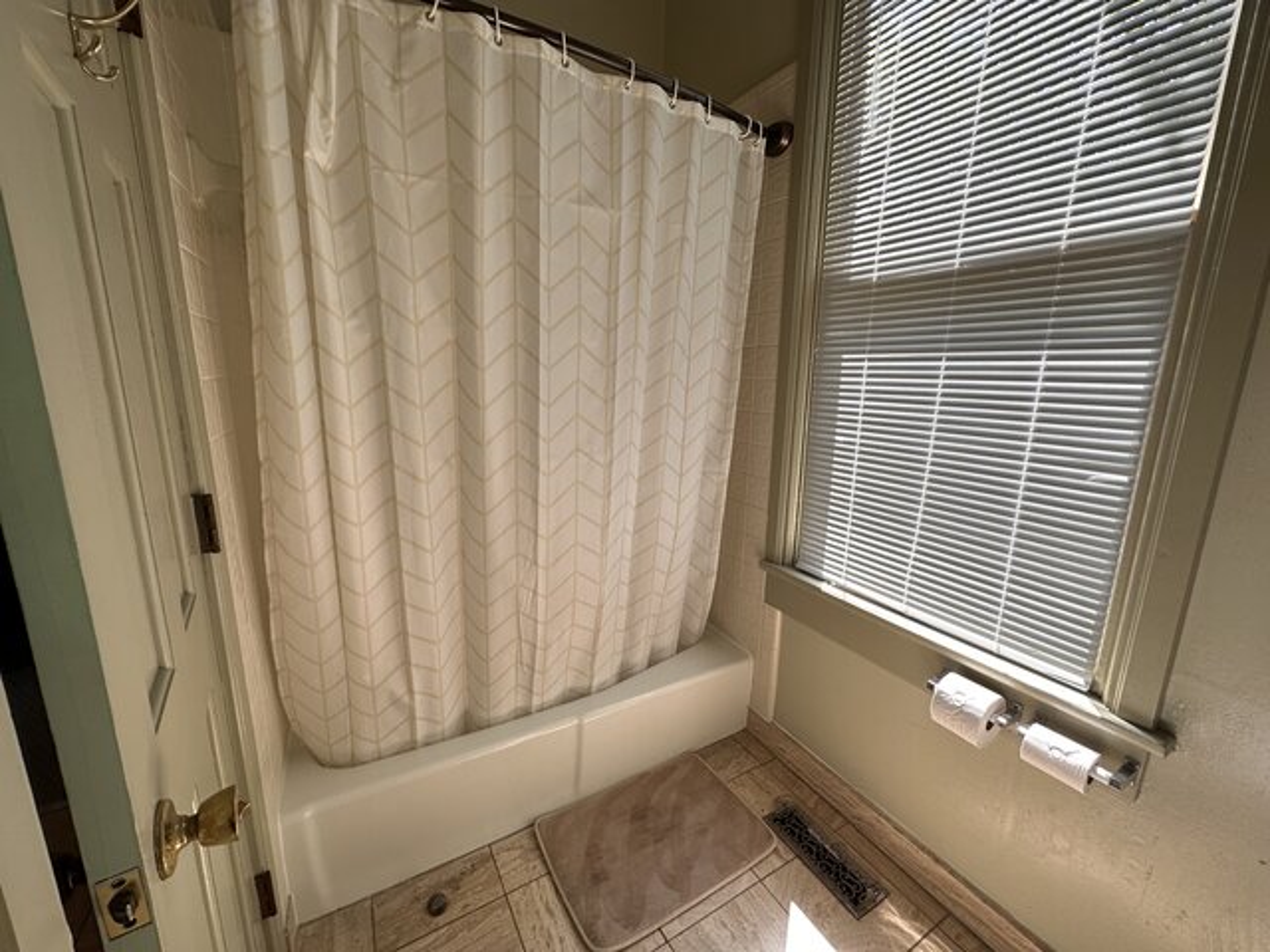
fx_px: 514
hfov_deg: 102.1
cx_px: 635
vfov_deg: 85.7
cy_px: 476
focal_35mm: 14
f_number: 2.2
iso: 40
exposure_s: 1/234
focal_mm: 2.22
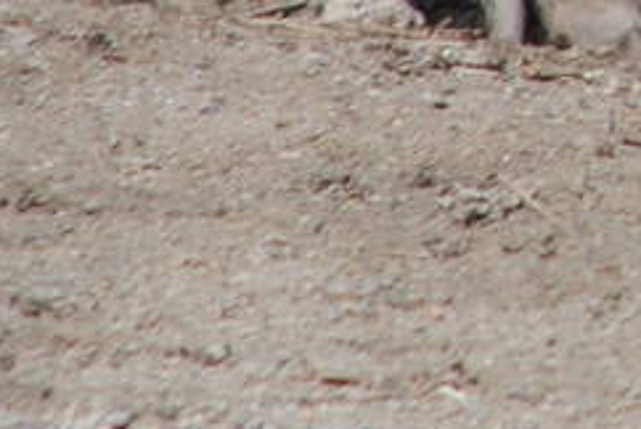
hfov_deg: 0.7
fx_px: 53124
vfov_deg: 0.5
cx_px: 1600
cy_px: -891
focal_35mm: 2980
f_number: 5.6
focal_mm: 300
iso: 250
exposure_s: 1/500
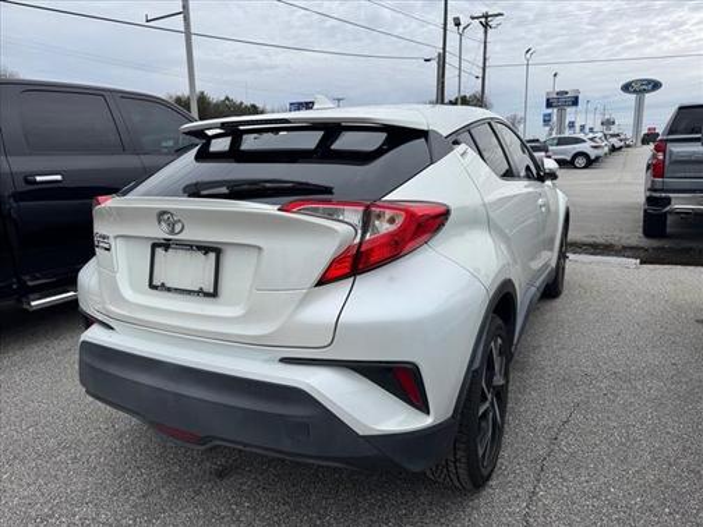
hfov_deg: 71.6
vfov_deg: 56.8
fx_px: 487
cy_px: 264
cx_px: 352
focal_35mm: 24
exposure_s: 1/2252
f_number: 1.78
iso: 80
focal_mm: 6.76
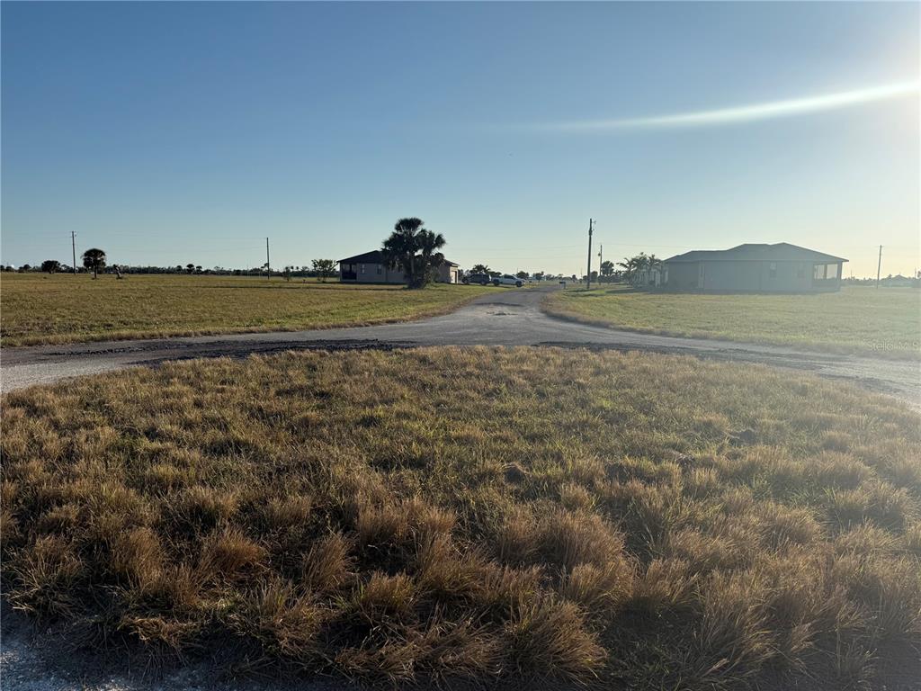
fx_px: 639
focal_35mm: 24
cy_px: 346
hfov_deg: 71.6
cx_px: 460
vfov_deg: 56.8
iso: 80
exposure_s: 1/9091
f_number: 1.78
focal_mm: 6.76
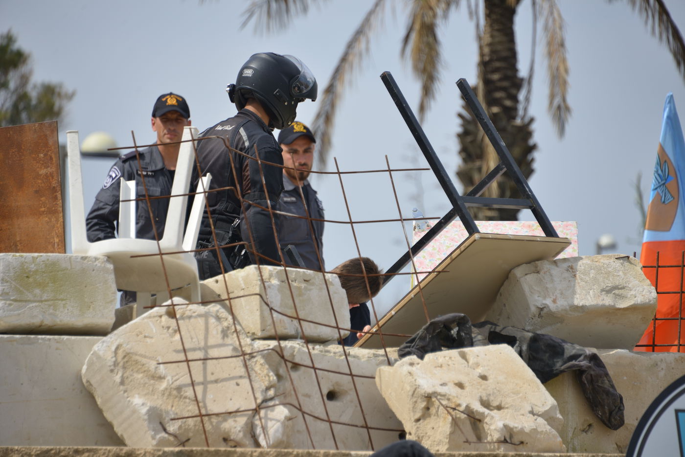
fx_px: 4758
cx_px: 342
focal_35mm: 250
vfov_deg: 5.5
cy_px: 228
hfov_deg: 8.2
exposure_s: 1/1250
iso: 250
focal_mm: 250
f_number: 5.6
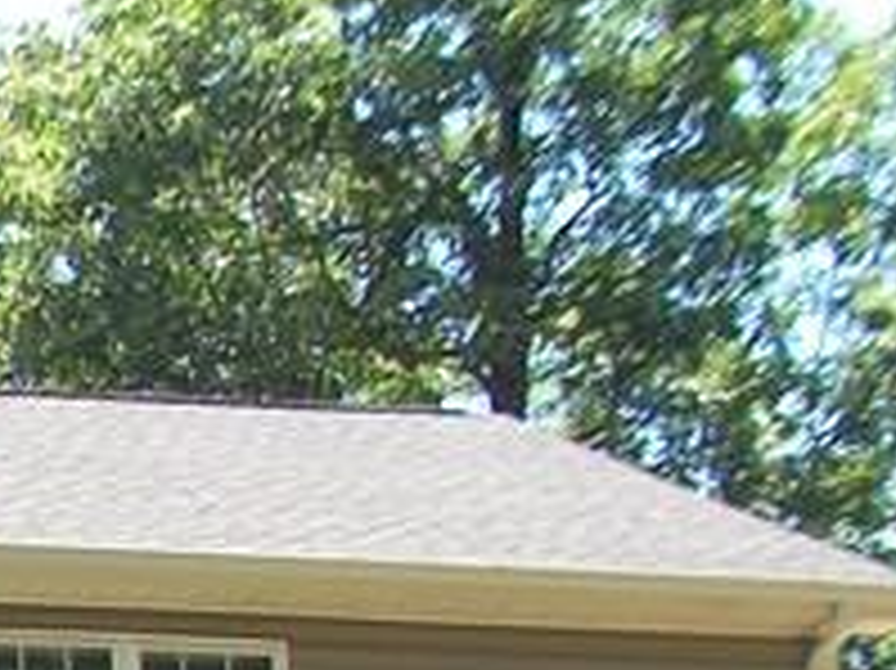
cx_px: -1288
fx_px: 4268
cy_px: 1488
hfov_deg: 10.3
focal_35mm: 165
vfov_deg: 8.4
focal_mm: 5.7
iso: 80
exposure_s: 1/250
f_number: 2.9
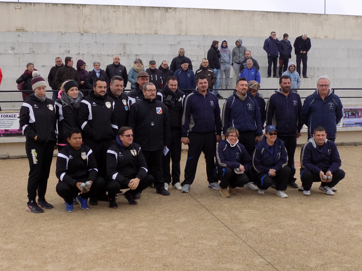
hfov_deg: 60.0
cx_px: 181
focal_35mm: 30
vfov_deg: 46.8
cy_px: 136
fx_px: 314
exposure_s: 1/160
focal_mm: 5.3
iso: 80
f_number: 3.3
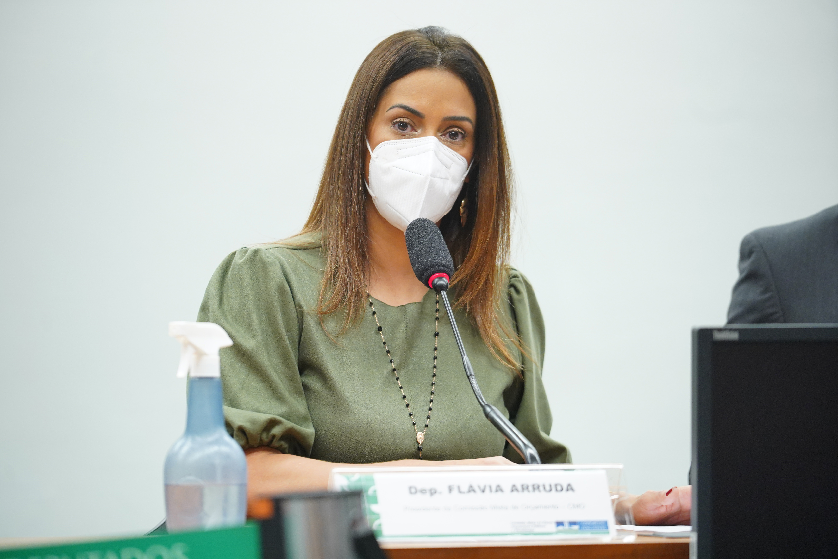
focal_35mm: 186
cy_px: 280
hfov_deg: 11.1
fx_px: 4329
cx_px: 419
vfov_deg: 7.4
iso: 2500
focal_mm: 186
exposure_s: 1/200
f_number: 4
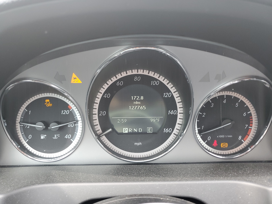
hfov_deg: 67.3
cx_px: 136
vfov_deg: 53.1
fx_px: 204
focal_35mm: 26
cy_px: 102
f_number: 1.5
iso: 66
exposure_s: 1/60.2
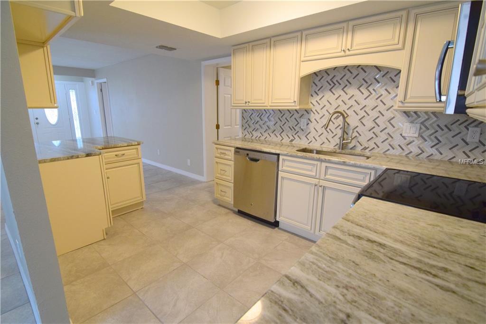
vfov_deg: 72.0
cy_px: 162
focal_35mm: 16
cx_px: 243
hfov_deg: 95.0
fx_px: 223
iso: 1600
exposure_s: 1/60
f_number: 5.6
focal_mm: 11
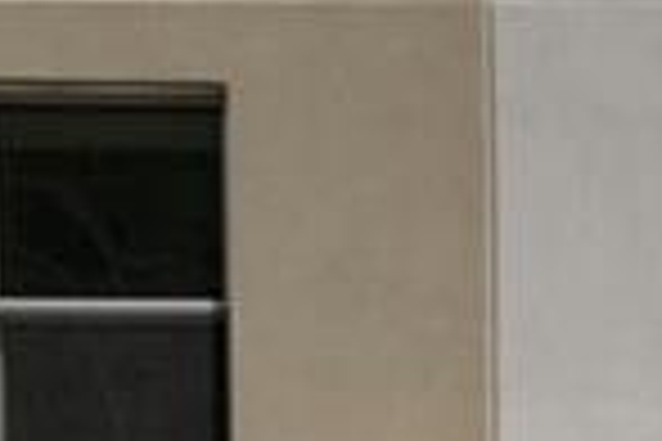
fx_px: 2685
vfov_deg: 7.6
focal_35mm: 146
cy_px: 1530
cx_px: 1828
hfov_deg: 10.8
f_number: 10
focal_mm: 14
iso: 800
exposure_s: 1/800
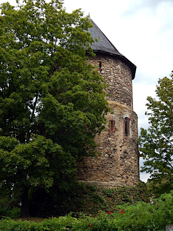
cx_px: 86
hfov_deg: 29.7
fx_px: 327
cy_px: 116
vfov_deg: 38.9
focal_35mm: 49
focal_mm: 8.6
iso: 125
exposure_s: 1/800
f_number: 3.7
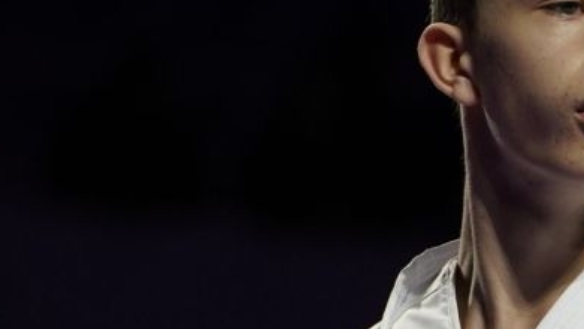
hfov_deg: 3.1
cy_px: 574
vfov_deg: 1.8
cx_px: 753
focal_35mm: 685
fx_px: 10608
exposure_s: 1/1000
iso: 1000
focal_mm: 142
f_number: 2.8
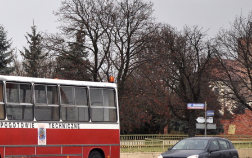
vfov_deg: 7.8
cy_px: 66
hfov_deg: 12.3
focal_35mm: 169
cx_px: 12
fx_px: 1161
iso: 720
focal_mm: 55
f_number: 5.6
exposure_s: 1/1000
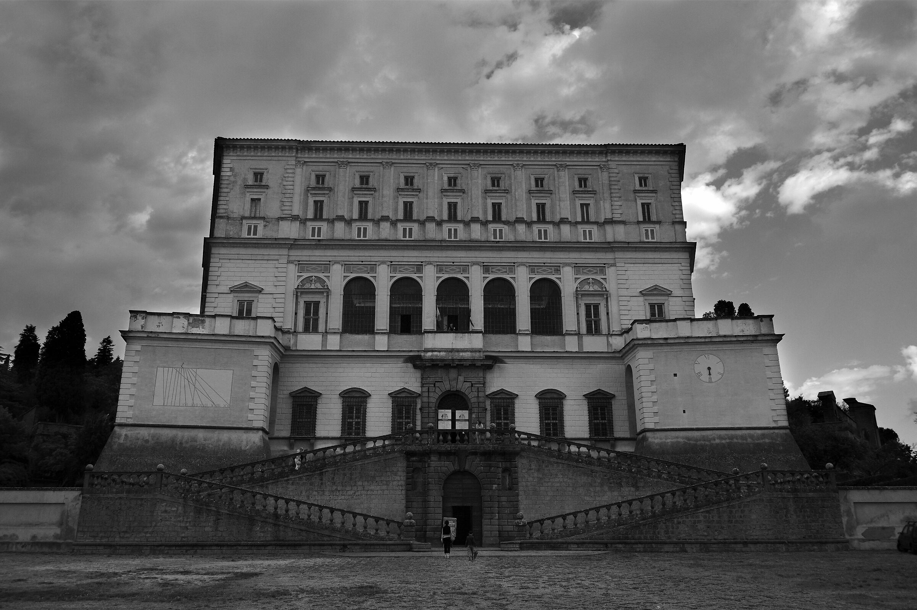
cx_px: 458
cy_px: 305
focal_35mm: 27
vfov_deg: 47.9
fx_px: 687
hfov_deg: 67.4
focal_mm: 18
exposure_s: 1/2000
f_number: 5
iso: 100
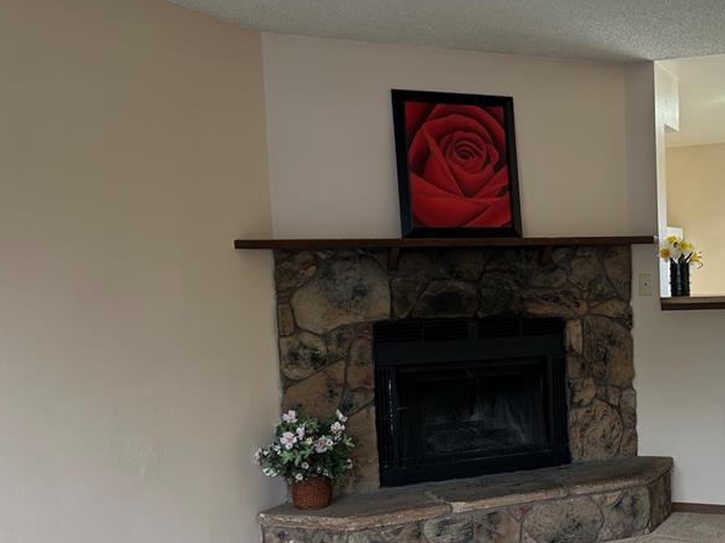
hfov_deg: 39.9
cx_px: 612
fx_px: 942
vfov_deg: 32.0
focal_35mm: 45
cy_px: 338
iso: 50
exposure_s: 1/120
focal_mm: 5.7
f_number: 1.5
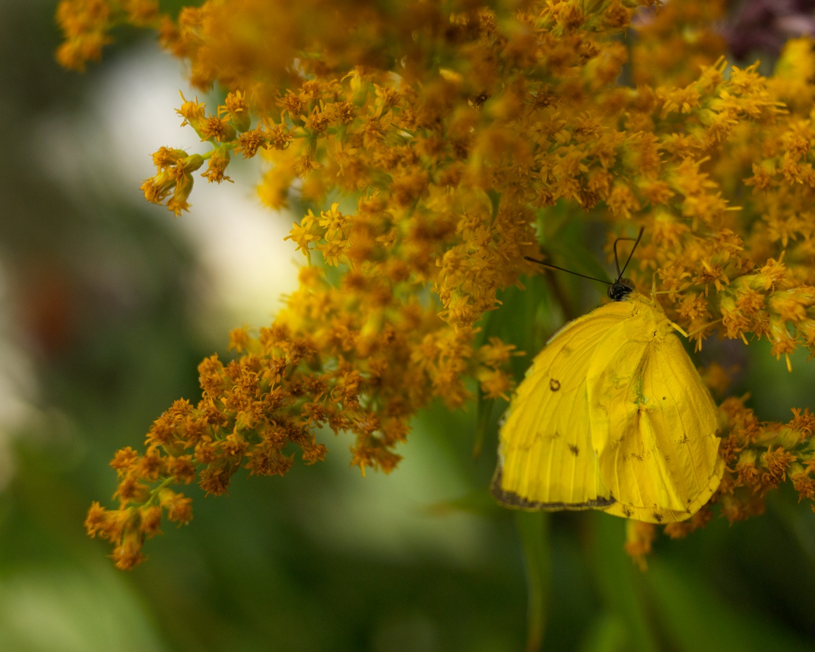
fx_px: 1437
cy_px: 325
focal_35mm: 60
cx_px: 471
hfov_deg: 31.6
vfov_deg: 25.6
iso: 200
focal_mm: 35
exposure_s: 1/800
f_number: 3.5
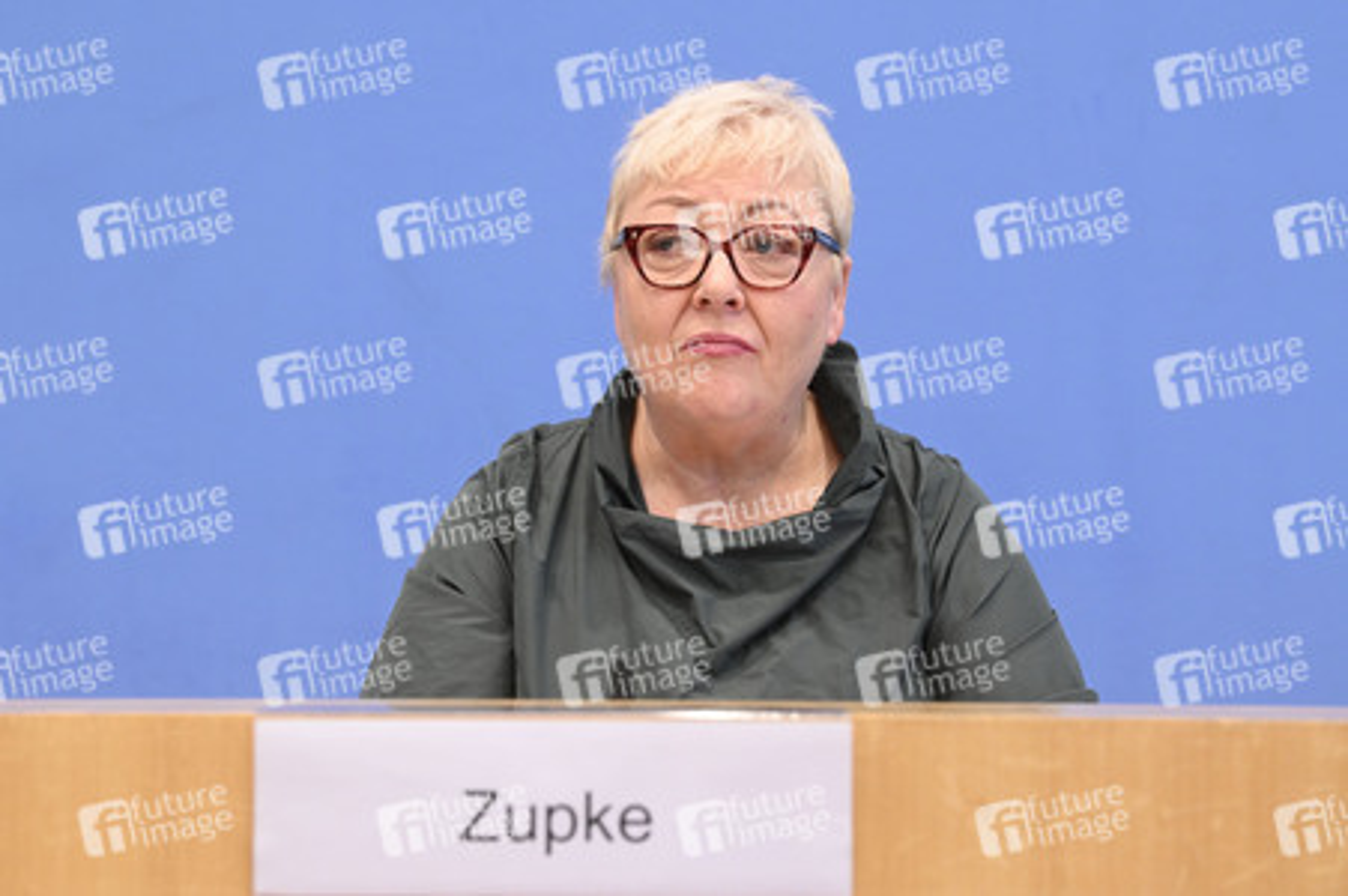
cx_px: 674
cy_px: 448
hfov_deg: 22.2
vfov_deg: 14.8
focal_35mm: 92
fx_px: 3442
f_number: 6.3
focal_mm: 92
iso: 4000
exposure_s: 1/320
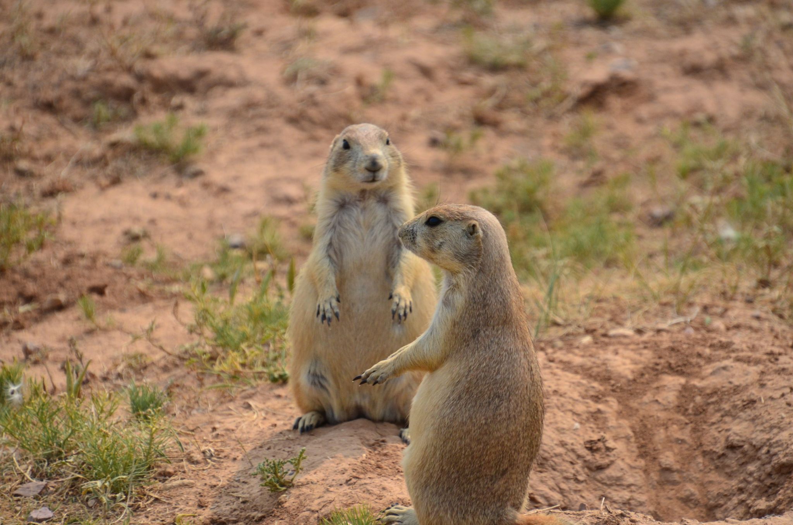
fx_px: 13188
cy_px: 262
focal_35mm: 600
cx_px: 396
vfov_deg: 2.3
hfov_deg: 3.4
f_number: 7.1
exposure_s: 1/3200
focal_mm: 400
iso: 1000
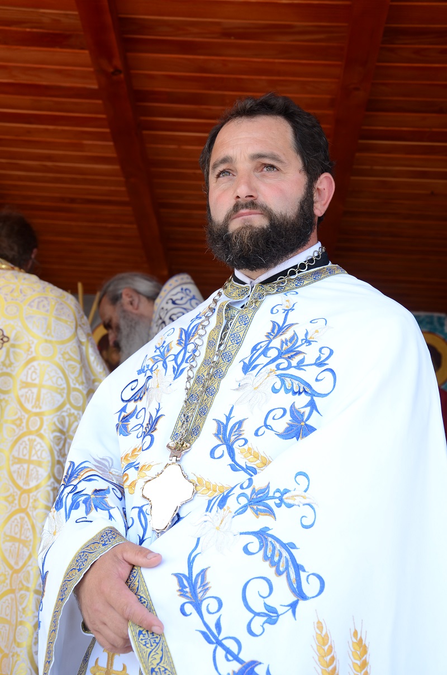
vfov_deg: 37.9
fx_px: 982
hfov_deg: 25.7
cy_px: 338
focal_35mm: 52
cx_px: 224
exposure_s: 1/100
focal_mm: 35
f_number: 5.6
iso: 160
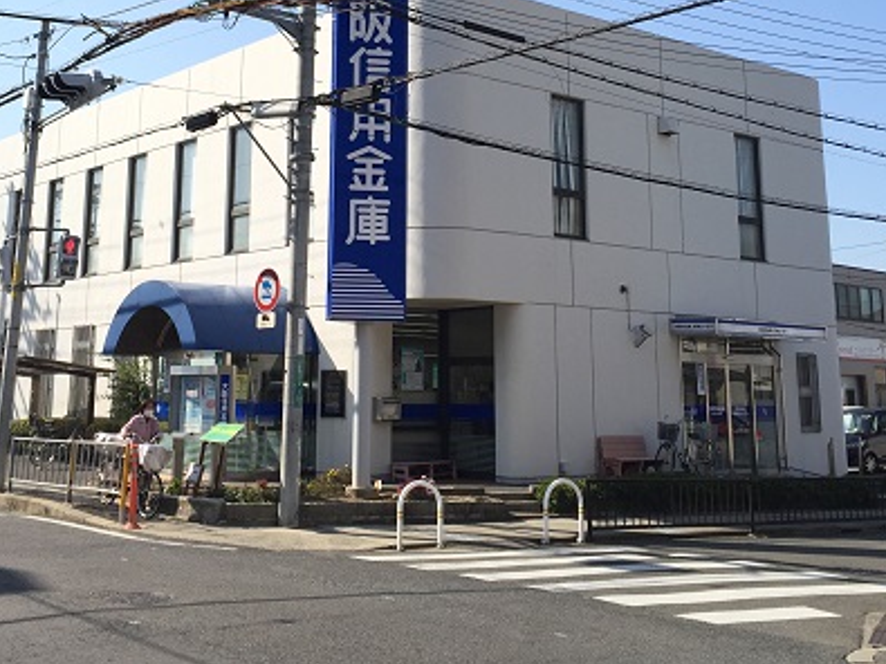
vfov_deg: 29.6
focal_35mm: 48
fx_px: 1228
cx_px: 389
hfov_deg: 39.6
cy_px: 141
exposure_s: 1/1799
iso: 32
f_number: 2.2
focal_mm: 4.15
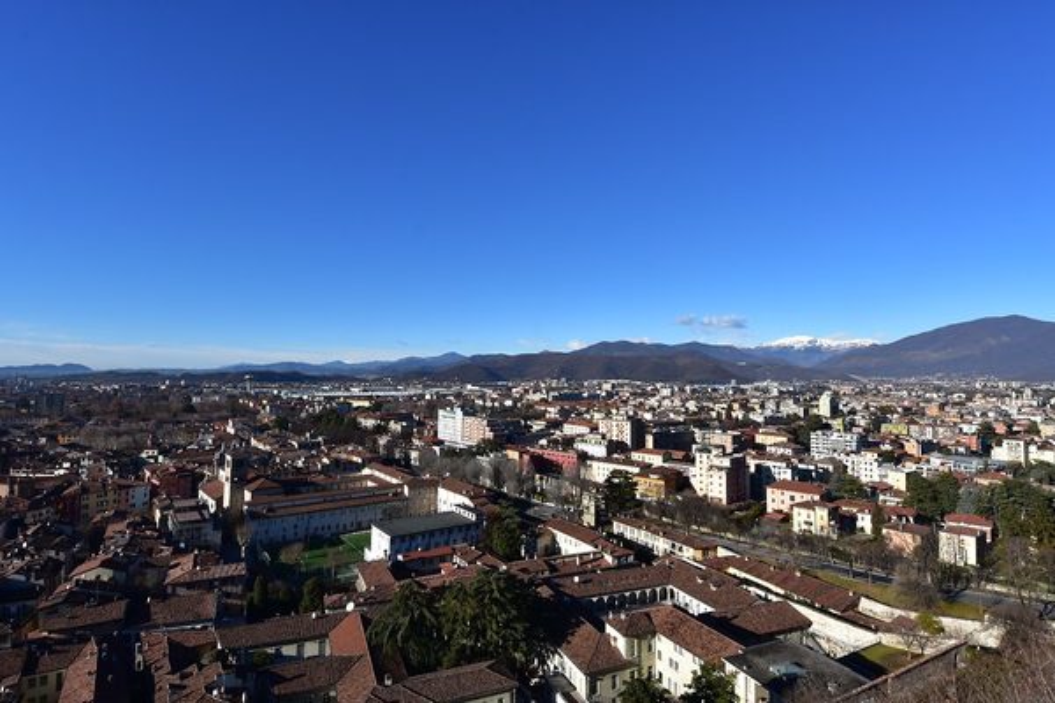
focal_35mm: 18
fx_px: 527
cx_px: 528
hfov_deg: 90.0
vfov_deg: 67.4
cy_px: 352
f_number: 10
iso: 200
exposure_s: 1/320
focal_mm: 12
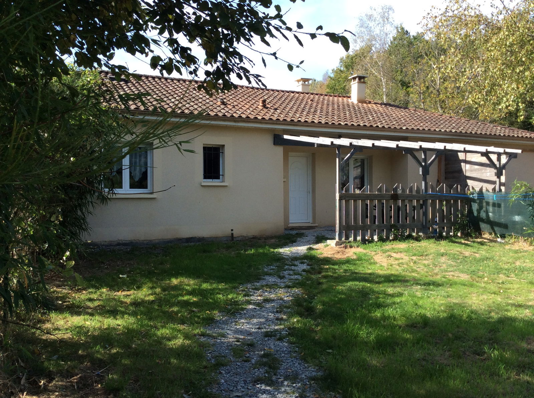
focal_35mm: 32
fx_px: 493
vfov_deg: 44.1
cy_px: 199
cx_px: 267
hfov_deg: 56.9
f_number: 2.4
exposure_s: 1/454
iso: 32
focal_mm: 3.3
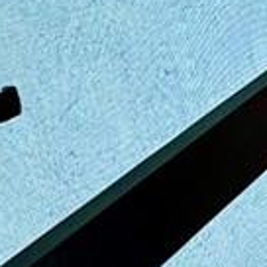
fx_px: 951
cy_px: -73
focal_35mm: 109
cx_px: 734
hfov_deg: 11.5
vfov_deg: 15.3
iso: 80
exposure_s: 1/99
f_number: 2.2
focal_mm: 2.22
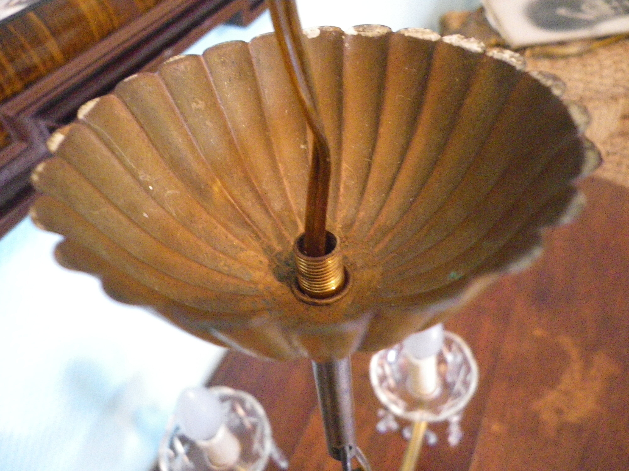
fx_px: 509
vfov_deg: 49.7
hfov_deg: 63.4
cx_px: 314
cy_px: 236
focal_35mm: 28
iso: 800
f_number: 2.6
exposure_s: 1/13
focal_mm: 4.9
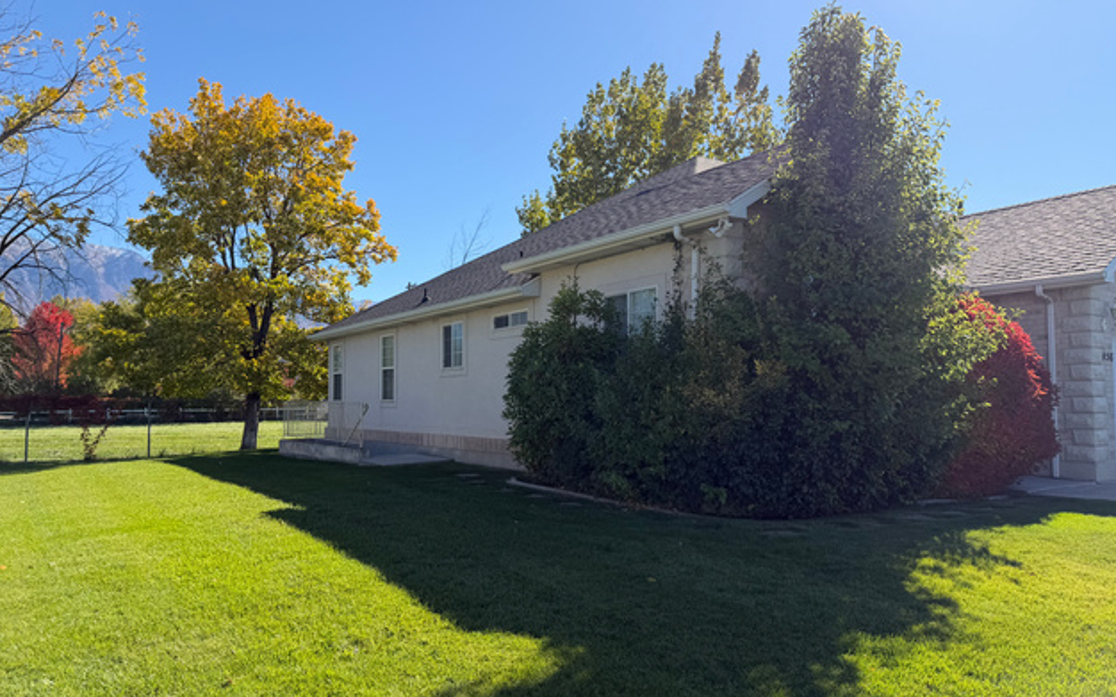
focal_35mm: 26
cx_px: 551
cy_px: 367
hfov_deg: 70.4
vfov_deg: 47.6
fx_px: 791
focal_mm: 6.76
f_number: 1.78
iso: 80
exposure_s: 1/2611
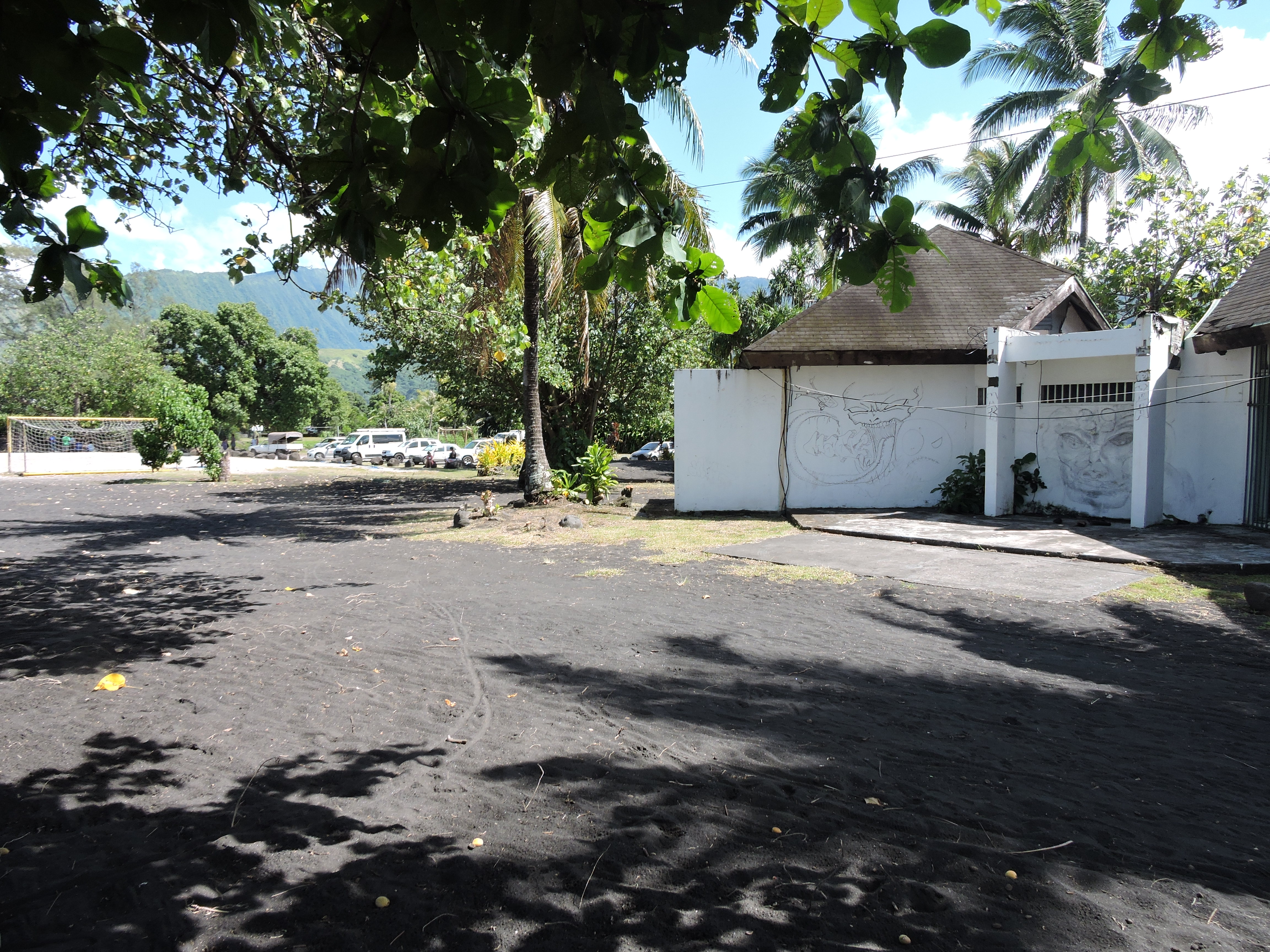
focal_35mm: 24
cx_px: 635
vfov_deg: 56.8
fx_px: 881
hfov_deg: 71.6
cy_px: 476
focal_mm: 4.3
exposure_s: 1/400
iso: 100
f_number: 3.3
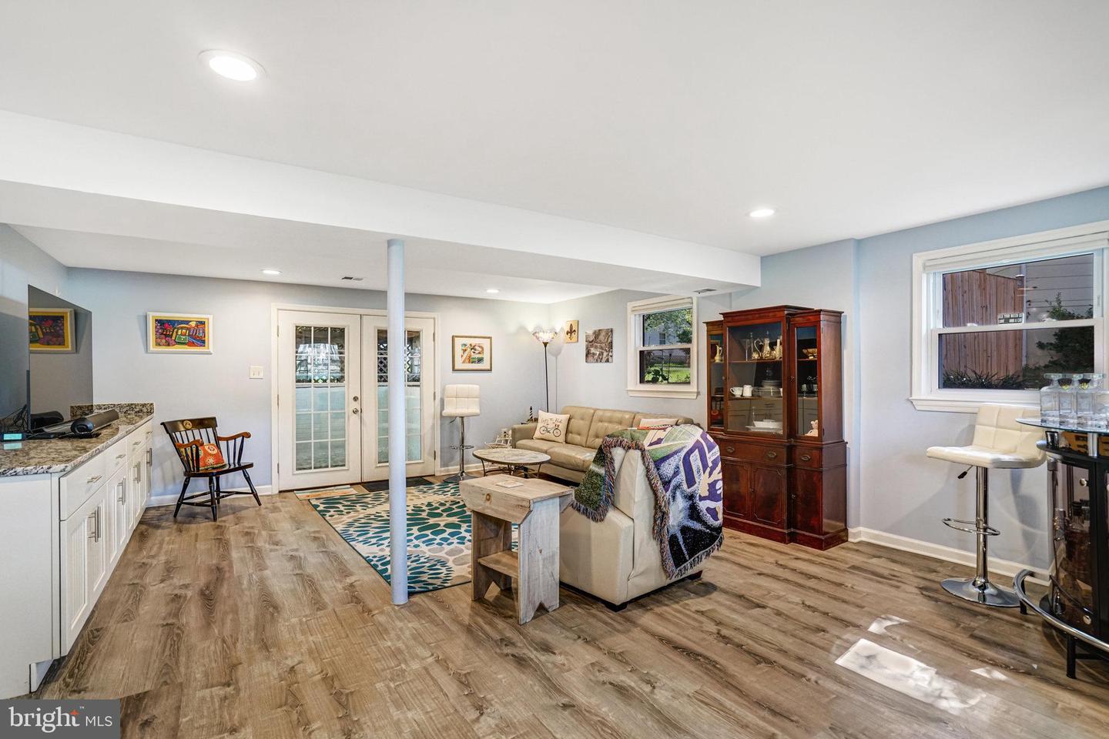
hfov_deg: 96.7
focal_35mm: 16
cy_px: 370
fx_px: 493
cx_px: 554
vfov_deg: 73.7
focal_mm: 16
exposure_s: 1/40
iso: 1250
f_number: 8
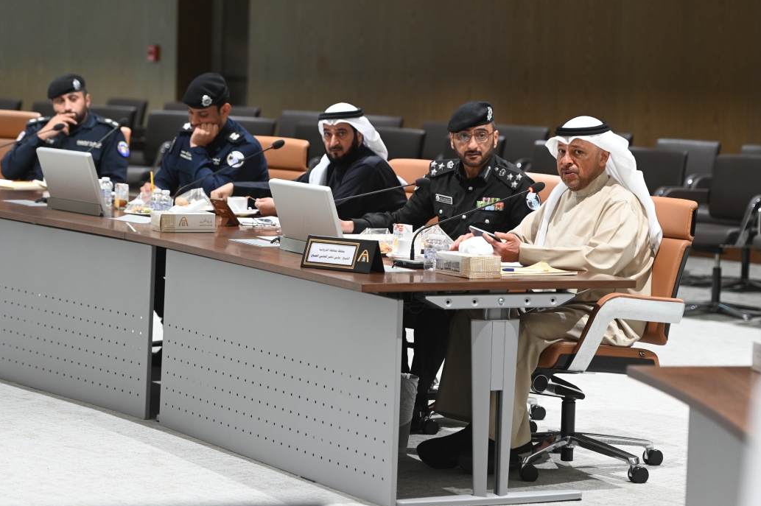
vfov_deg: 11.2
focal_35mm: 122
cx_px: 429
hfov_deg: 16.8
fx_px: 2577
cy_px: 233
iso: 1250
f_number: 2.8
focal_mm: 105
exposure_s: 1/80
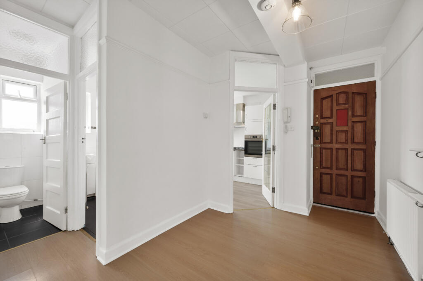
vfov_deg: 81.1
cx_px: 212
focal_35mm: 14
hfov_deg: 104.3
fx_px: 164
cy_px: 140
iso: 200
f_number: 16
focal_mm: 14
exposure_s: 1.6
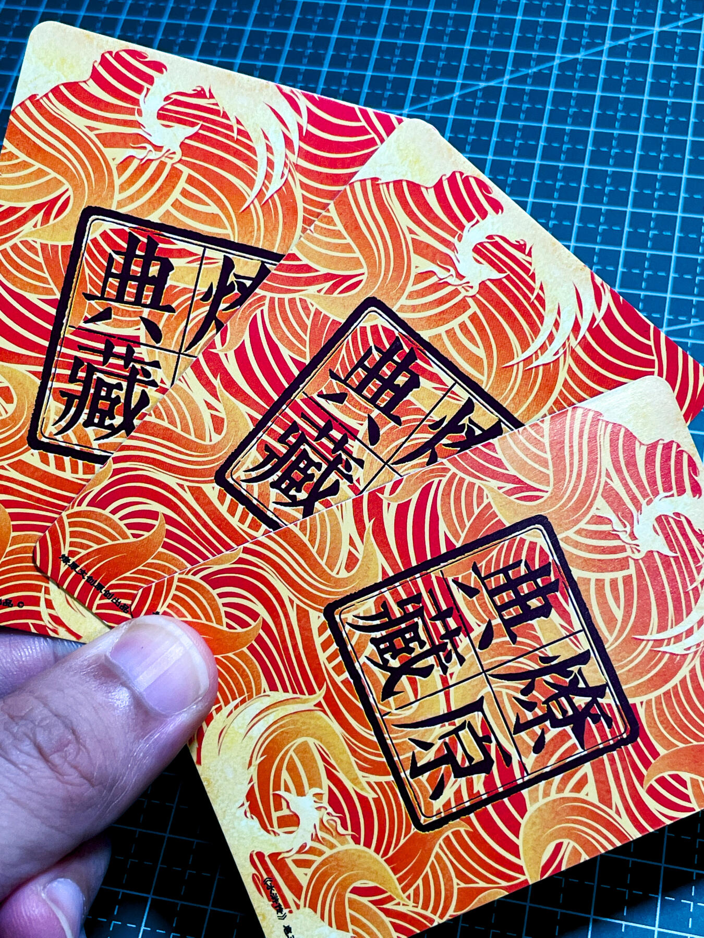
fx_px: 1410
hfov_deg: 28.0
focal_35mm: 52
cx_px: 352
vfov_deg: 36.8
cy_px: 469
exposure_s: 1/49
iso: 70
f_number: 1.6
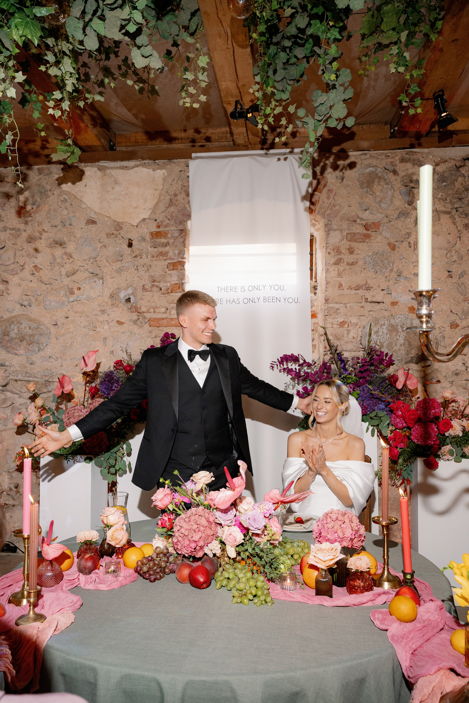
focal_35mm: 29
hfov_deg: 45.0
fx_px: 567
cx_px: 234
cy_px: 352
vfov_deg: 63.7
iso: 400
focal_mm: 29
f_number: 5.6
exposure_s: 1/160
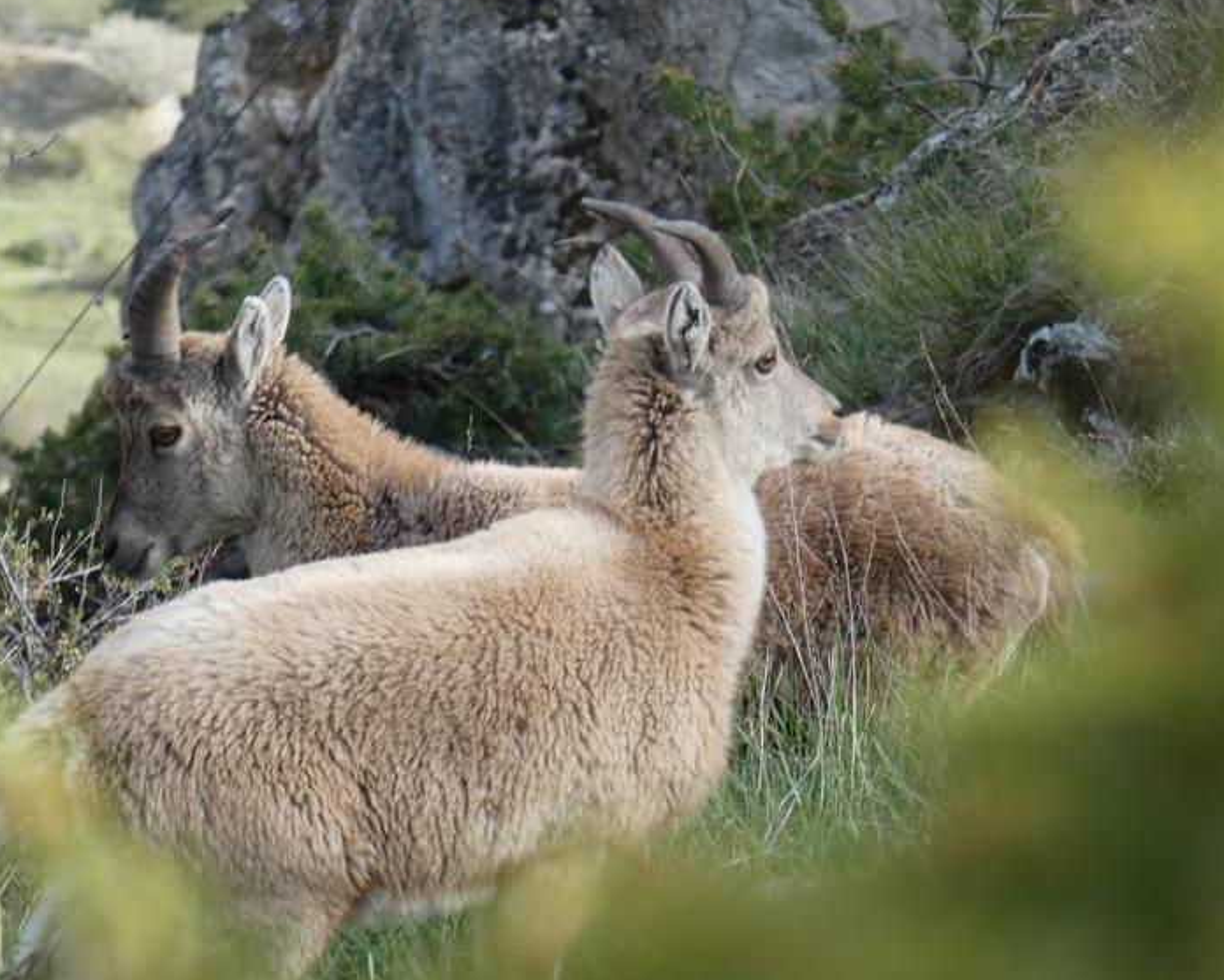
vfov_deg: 3.4
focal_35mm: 449
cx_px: 610
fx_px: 16268
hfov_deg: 4.3
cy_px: 472
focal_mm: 71.7
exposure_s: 1/100
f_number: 5.6
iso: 80
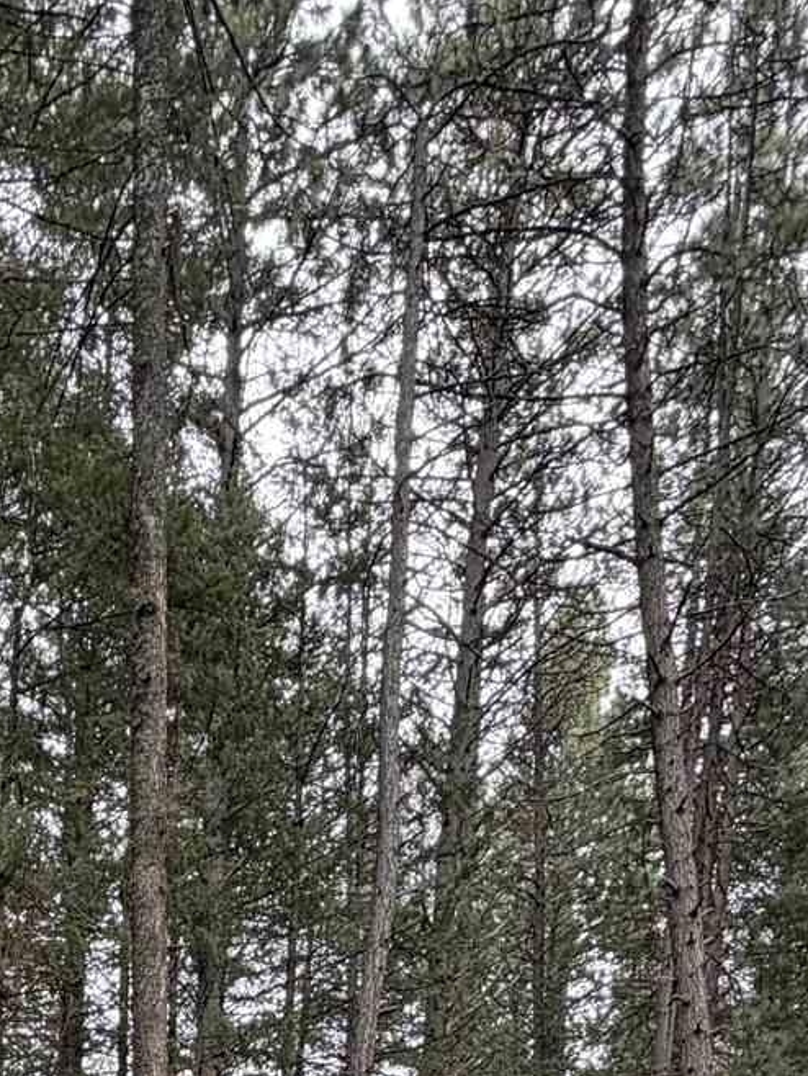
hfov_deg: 27.7
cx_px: -29
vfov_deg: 25.5
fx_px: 1524
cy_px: 1724
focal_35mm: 49
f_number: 2.2
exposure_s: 1/158
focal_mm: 2.22
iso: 64
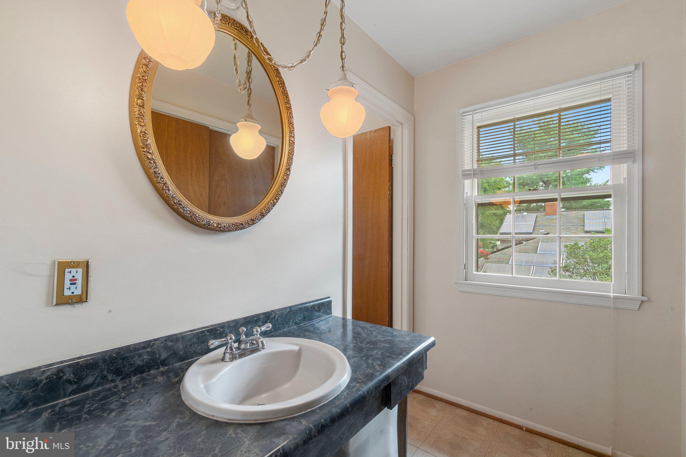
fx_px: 286
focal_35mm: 15
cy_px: 228
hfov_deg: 100.4
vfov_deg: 77.3
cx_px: 343
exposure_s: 1/4
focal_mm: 10
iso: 200
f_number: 9
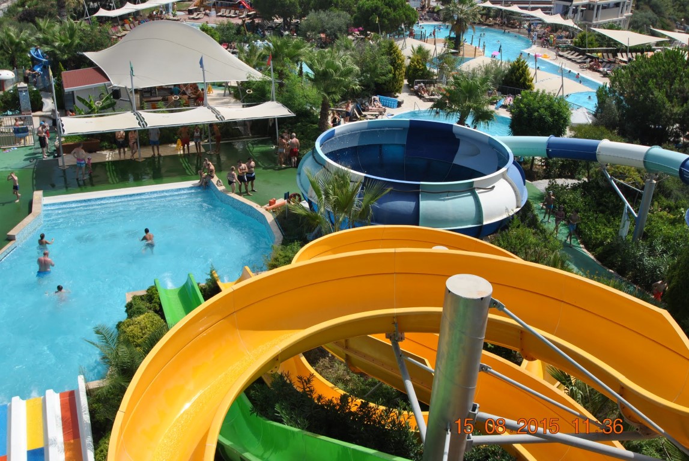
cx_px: 344
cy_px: 230
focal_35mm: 36
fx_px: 690
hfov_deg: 53.1
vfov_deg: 37.0
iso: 100
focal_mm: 24
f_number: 9
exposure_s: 1/320
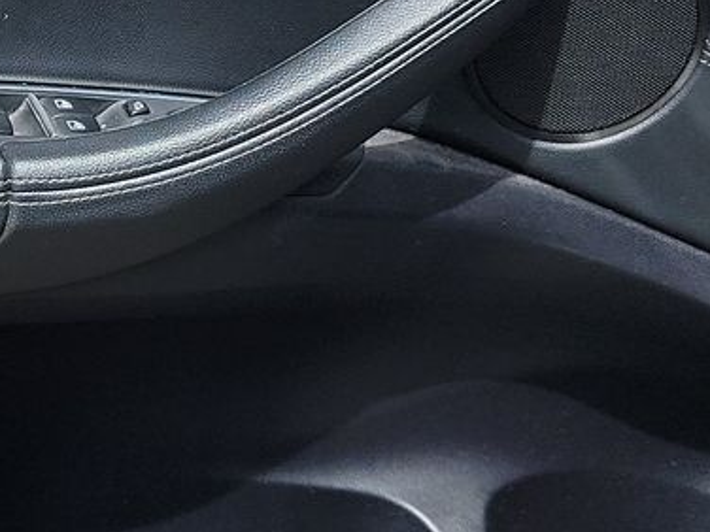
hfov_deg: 18.6
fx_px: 2092
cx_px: -60
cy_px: 247
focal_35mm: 102
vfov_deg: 14.5
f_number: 1.8
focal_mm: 6.7
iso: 50
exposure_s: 1/446
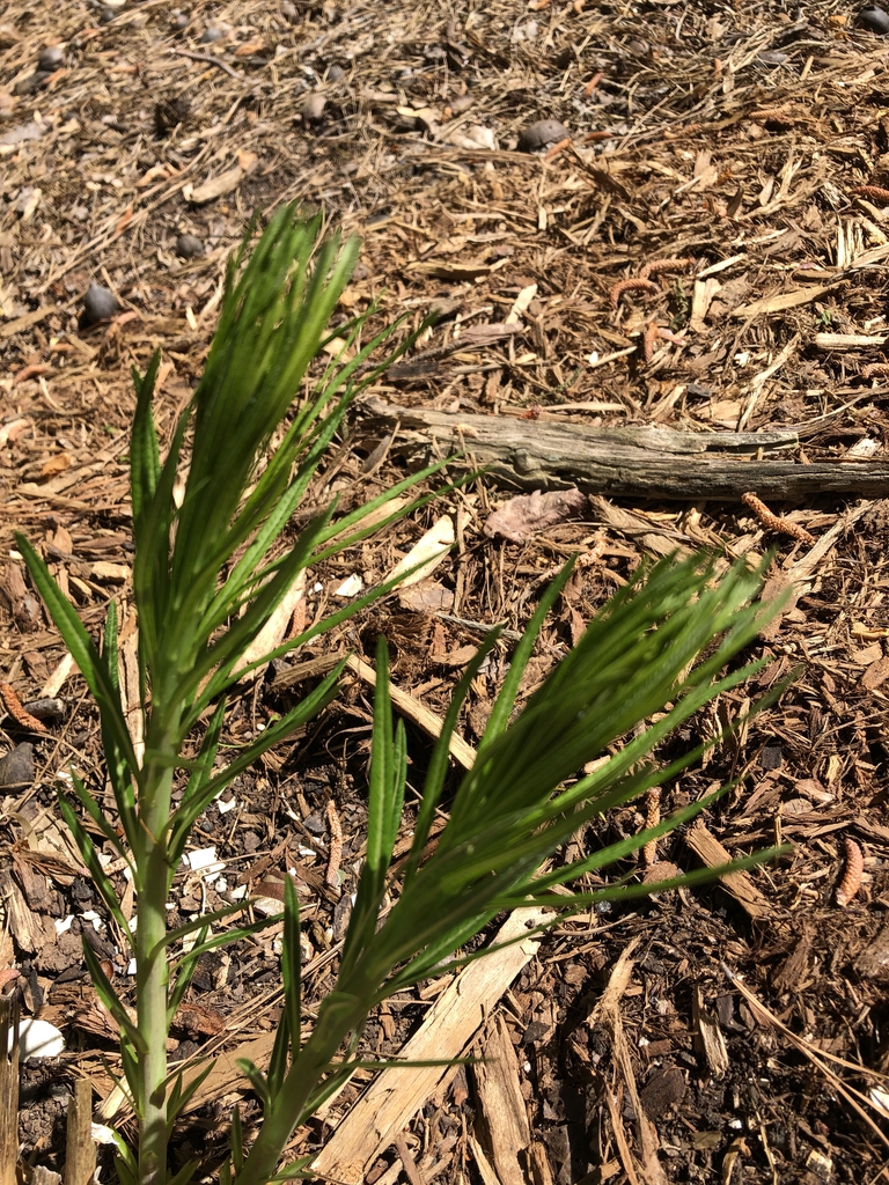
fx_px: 959
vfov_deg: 63.4
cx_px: 444
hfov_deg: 49.7
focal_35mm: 28
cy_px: 592
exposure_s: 1/1263
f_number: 1.8
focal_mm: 3.99
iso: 20
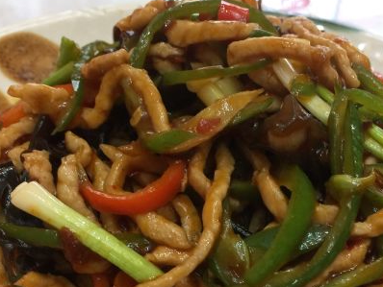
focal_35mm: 51
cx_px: 217
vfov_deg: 28.1
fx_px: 565
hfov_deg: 37.4
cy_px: 222
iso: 64
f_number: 2.2
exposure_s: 1/17
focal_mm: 4.15
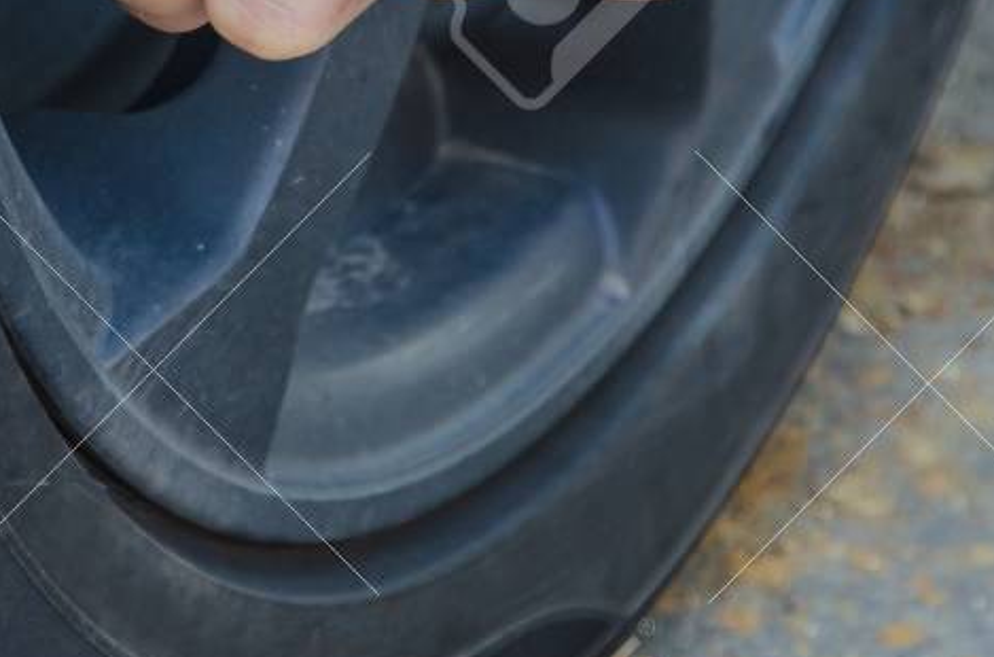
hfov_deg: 7.1
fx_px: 8013
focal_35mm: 291
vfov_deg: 4.7
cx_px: 150
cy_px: -95
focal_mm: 70
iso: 400
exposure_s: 1/60
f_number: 8
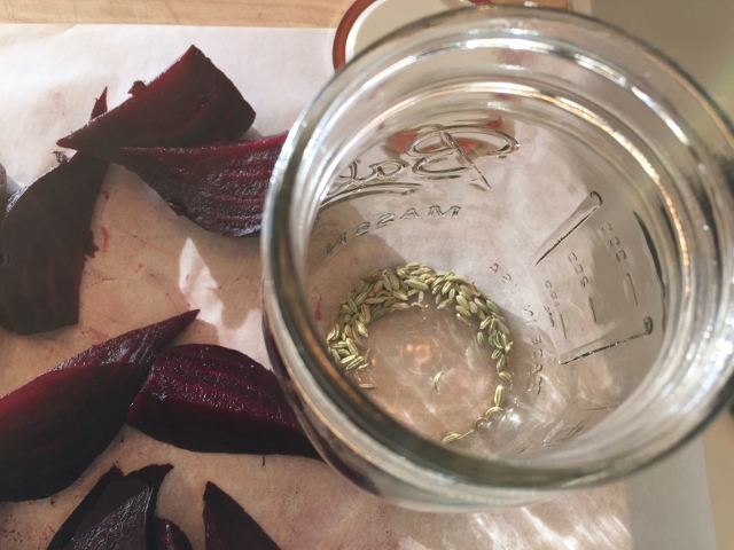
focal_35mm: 29
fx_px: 615
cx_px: 367
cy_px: 275
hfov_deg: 61.7
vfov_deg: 48.2
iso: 50
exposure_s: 1/120
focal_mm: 4.15
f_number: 2.2
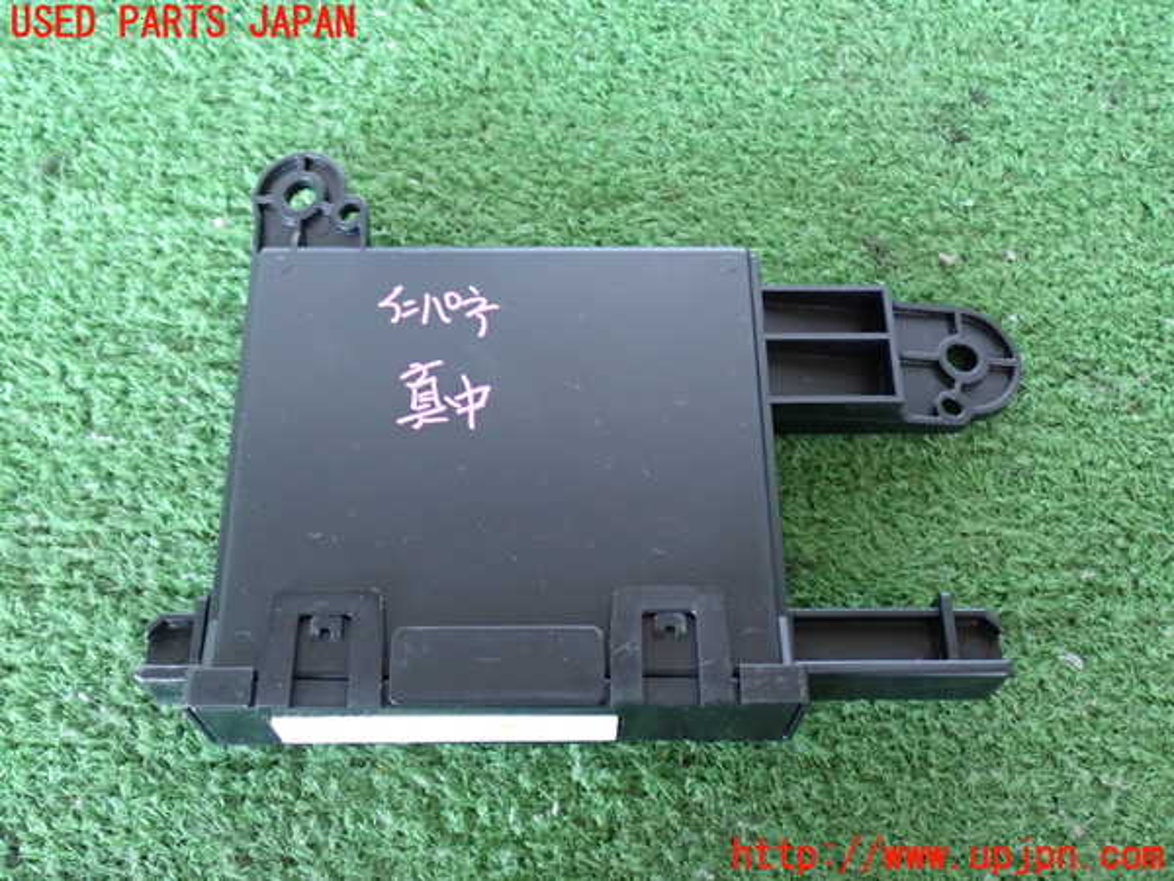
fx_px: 1391
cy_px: 440
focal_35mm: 41
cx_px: 587
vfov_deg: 35.1
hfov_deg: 45.8
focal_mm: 7.31
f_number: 2.8
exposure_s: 1/20
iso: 800
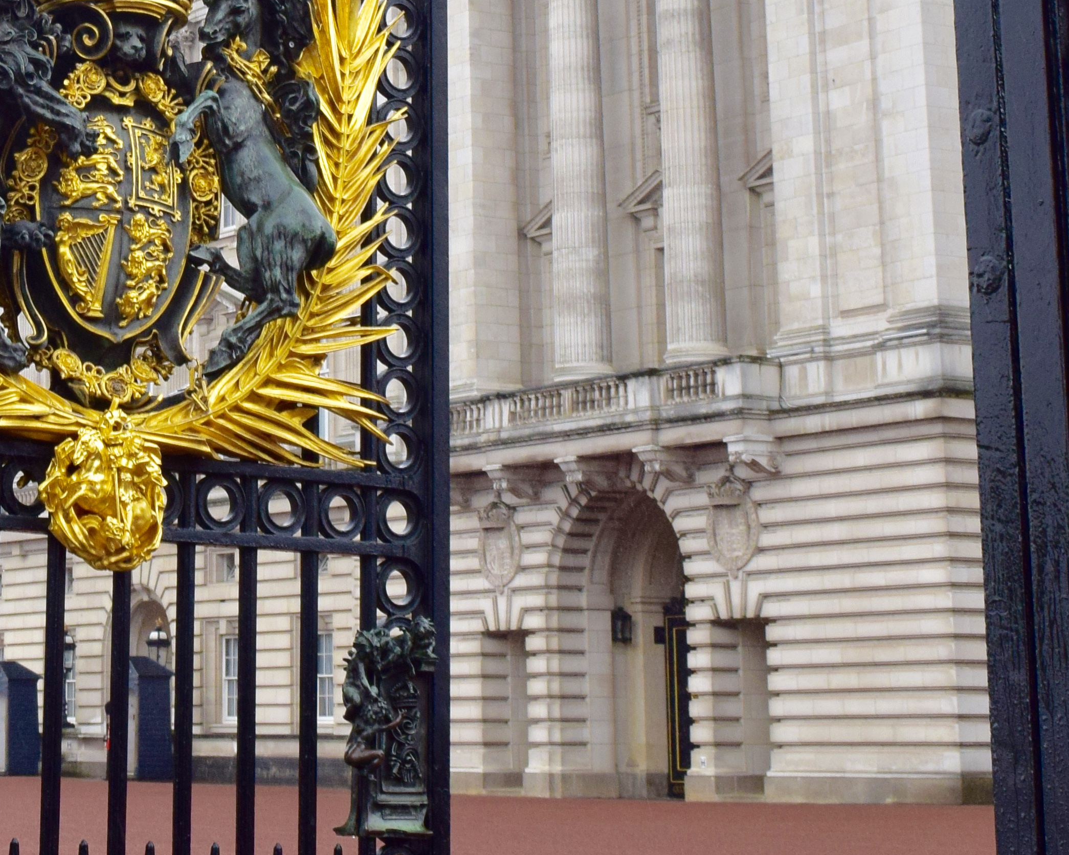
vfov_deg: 15.4
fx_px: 3069
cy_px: -96
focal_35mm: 97
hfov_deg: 19.4
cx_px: 90
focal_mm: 24
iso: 400
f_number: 10
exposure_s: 1/200
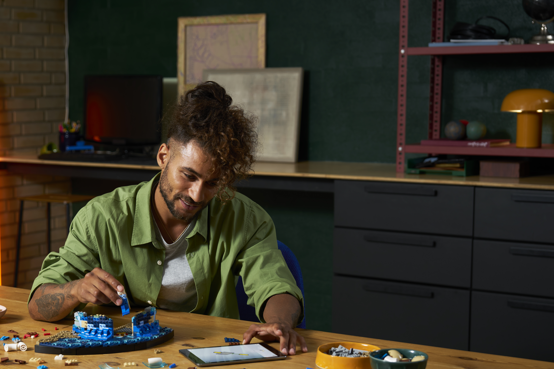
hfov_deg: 27.3
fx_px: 1123
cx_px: 142
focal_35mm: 73
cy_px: 240
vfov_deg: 18.6
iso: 125
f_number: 3.2
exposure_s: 1/60
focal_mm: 47
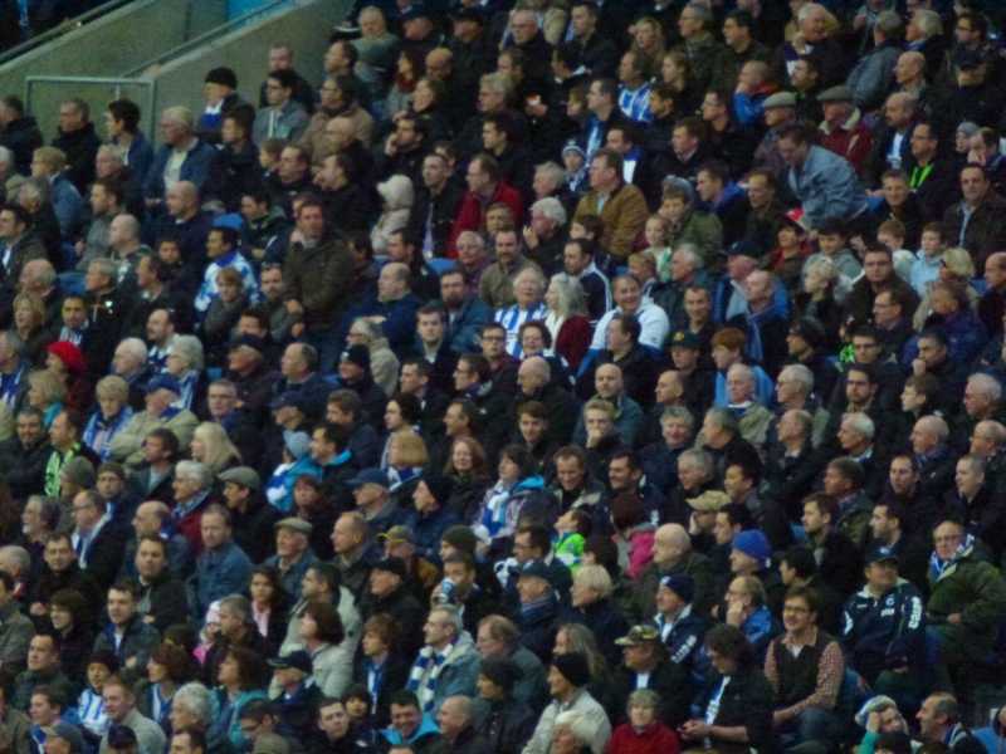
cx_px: 503
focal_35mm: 384
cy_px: 377
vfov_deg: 3.9
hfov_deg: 5.2
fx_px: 11160
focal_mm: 68.8
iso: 1600
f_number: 5.9
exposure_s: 1/125
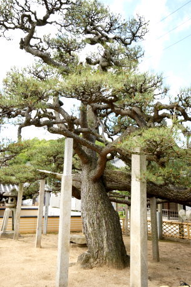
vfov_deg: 61.9
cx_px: 96
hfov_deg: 43.6
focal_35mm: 30
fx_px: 239
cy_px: 144
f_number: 9
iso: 320
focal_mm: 30
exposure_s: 1/100
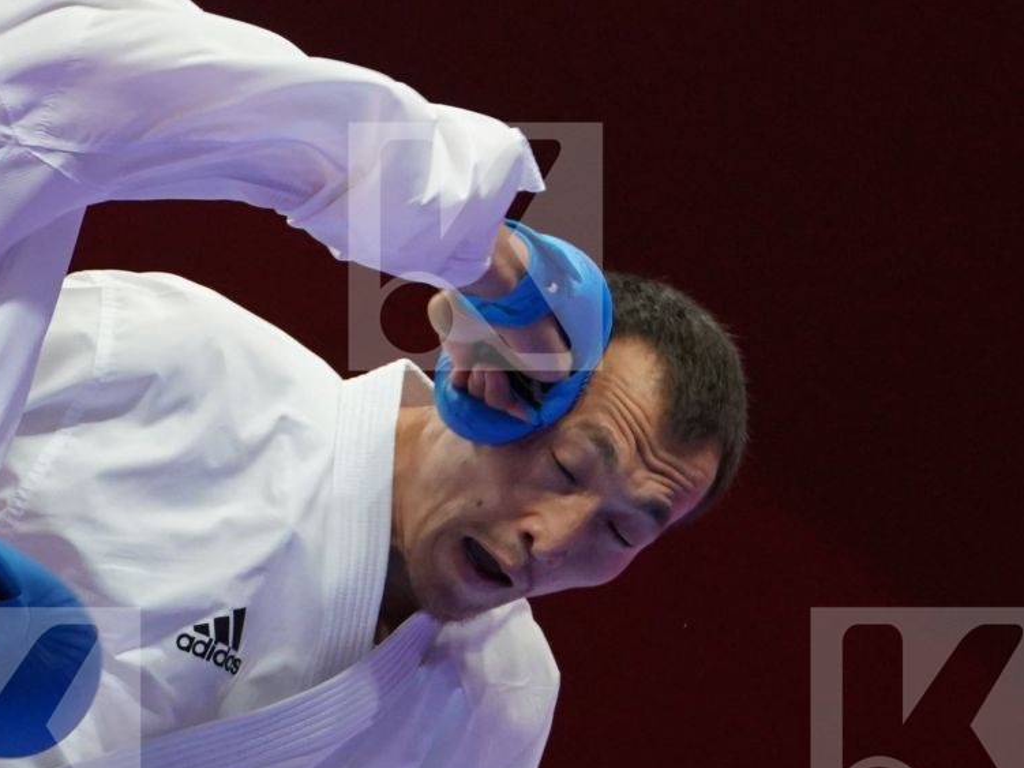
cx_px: 14
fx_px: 27063
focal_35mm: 915
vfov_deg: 1.6
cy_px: 247
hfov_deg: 2.2
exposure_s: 1/1000
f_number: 4
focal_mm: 265
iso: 2500
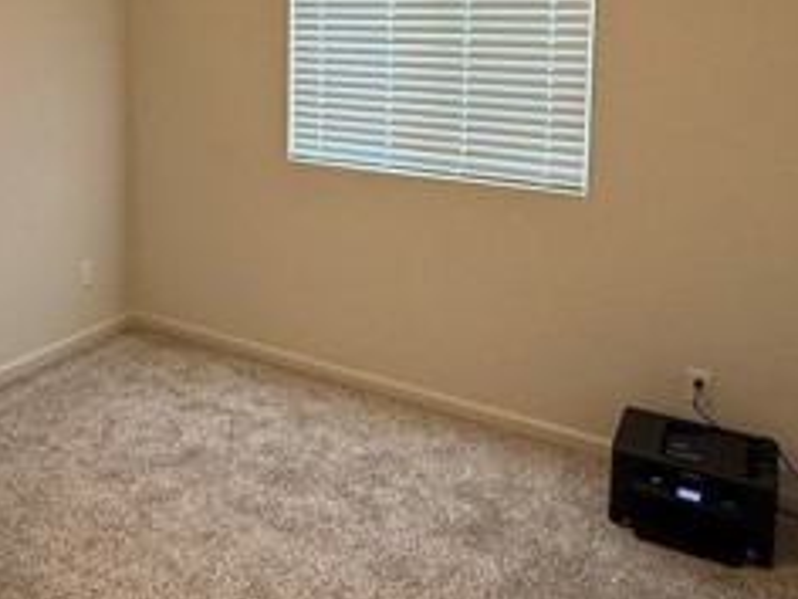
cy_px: 95
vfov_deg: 36.1
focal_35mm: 38
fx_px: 876
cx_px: 206
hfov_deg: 47.3
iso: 200
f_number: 2.2
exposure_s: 1/60
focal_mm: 2.22
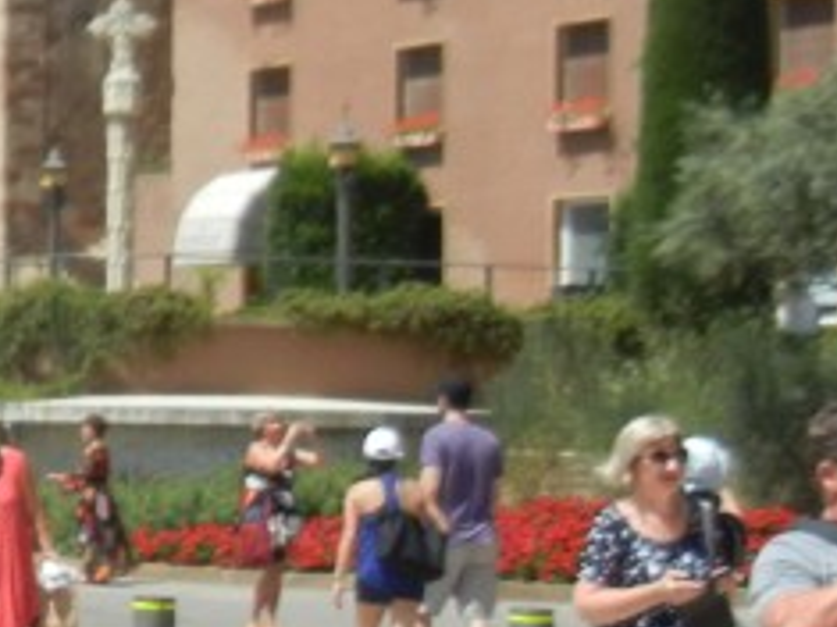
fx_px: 3166
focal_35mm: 131
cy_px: 210
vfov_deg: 11.3
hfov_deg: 13.6
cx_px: -645
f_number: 7
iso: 160
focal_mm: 5.4
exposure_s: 1/355
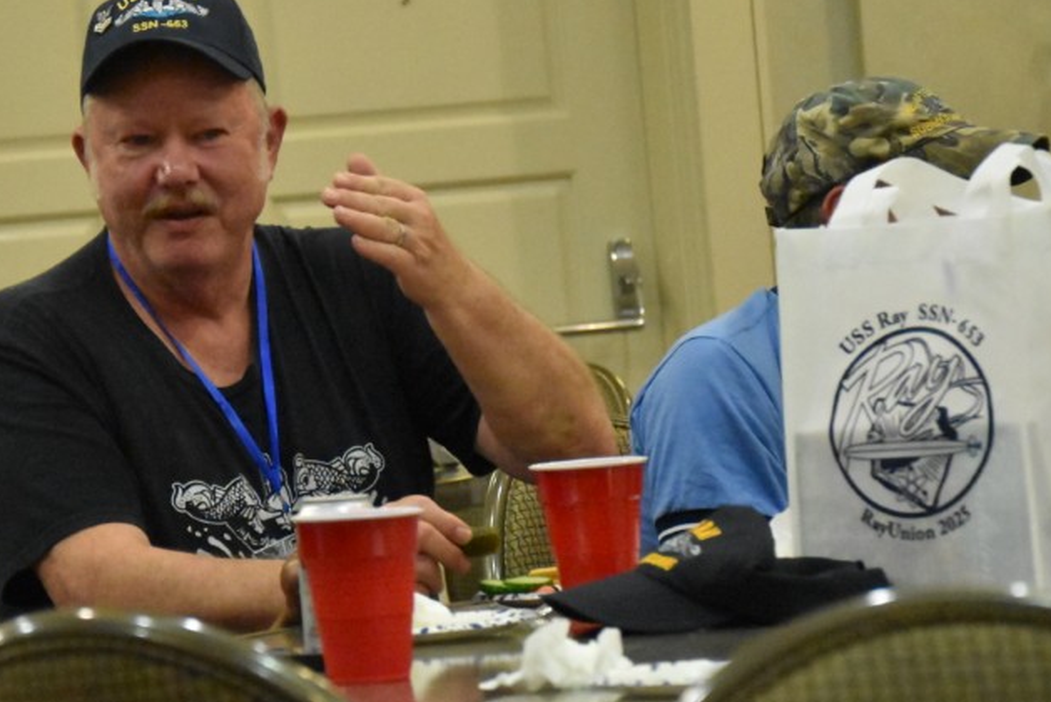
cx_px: 124
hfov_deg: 9.9
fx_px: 6014
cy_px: 179
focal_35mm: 206
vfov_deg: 6.7
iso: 10000
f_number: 5.3
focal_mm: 75
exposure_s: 1/125
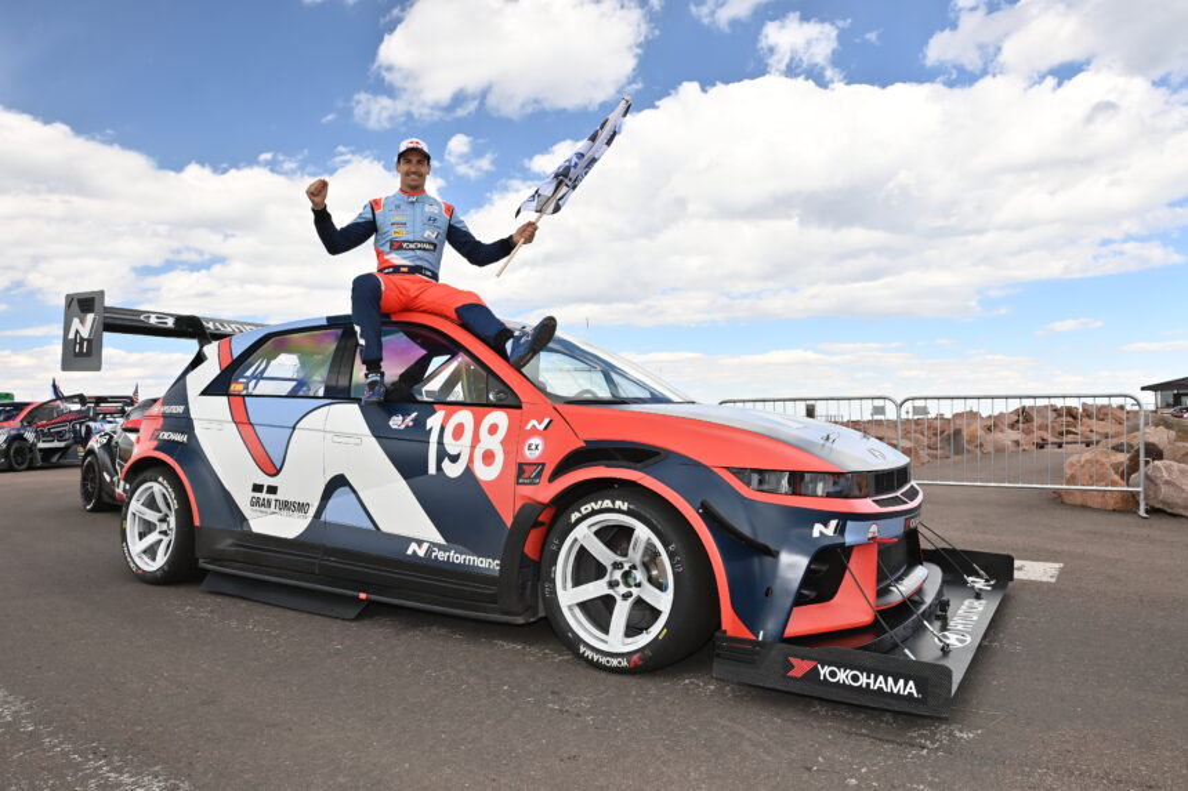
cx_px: 594
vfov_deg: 53.1
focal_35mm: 24
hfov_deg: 73.8
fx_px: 792
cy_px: 396
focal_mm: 24
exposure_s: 1/250
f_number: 10
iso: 400
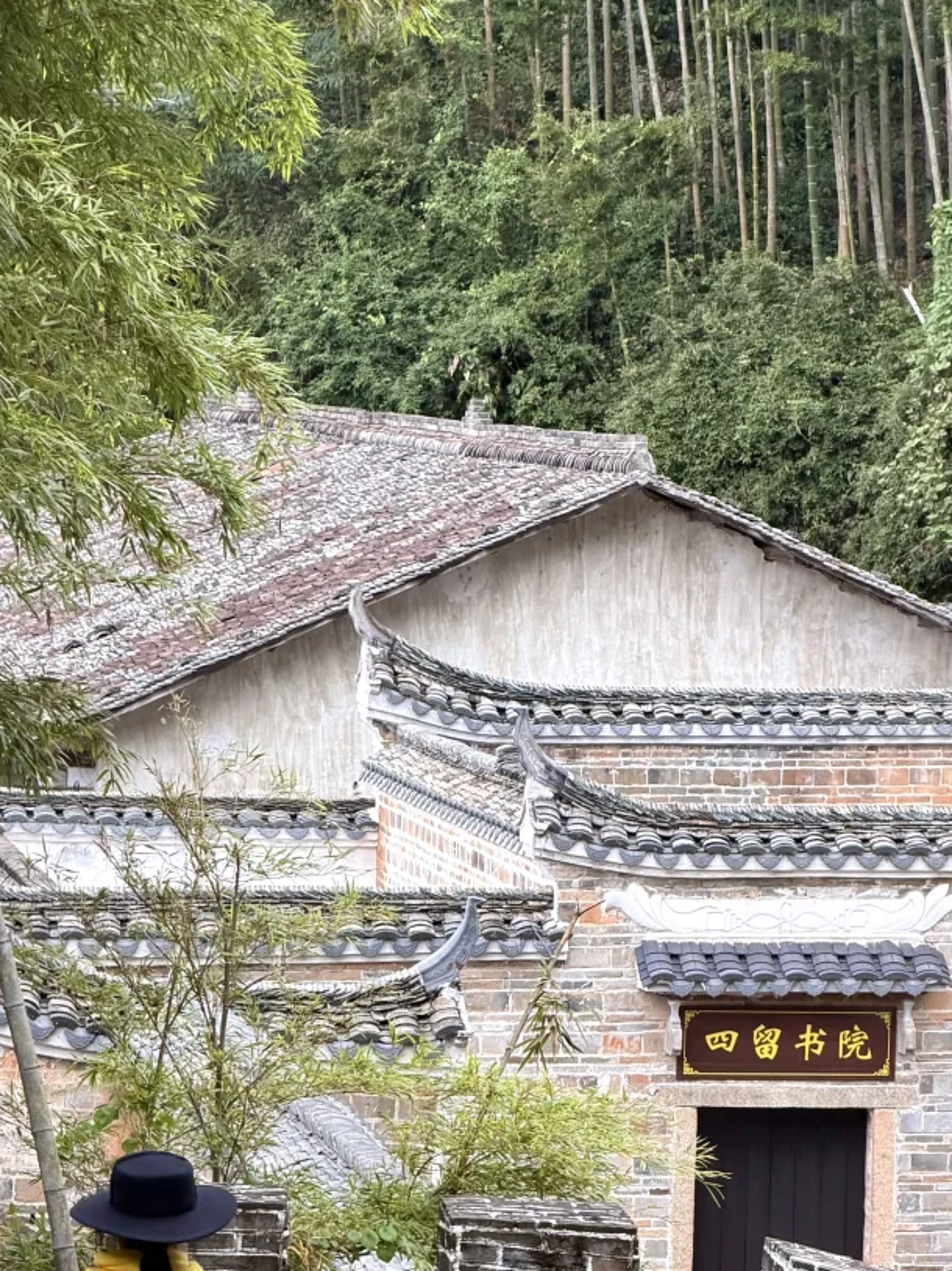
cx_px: 418
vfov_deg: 11.2
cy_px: 815
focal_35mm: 177
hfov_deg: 8.4
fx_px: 6494
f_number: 2.8
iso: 100
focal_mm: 16.89
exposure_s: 1/121
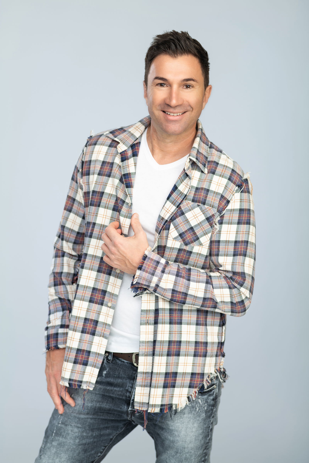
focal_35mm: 85
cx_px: 154
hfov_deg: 16.1
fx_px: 1093
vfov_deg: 23.9
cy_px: 232
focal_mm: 85
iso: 50
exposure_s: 1/250
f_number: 2.2
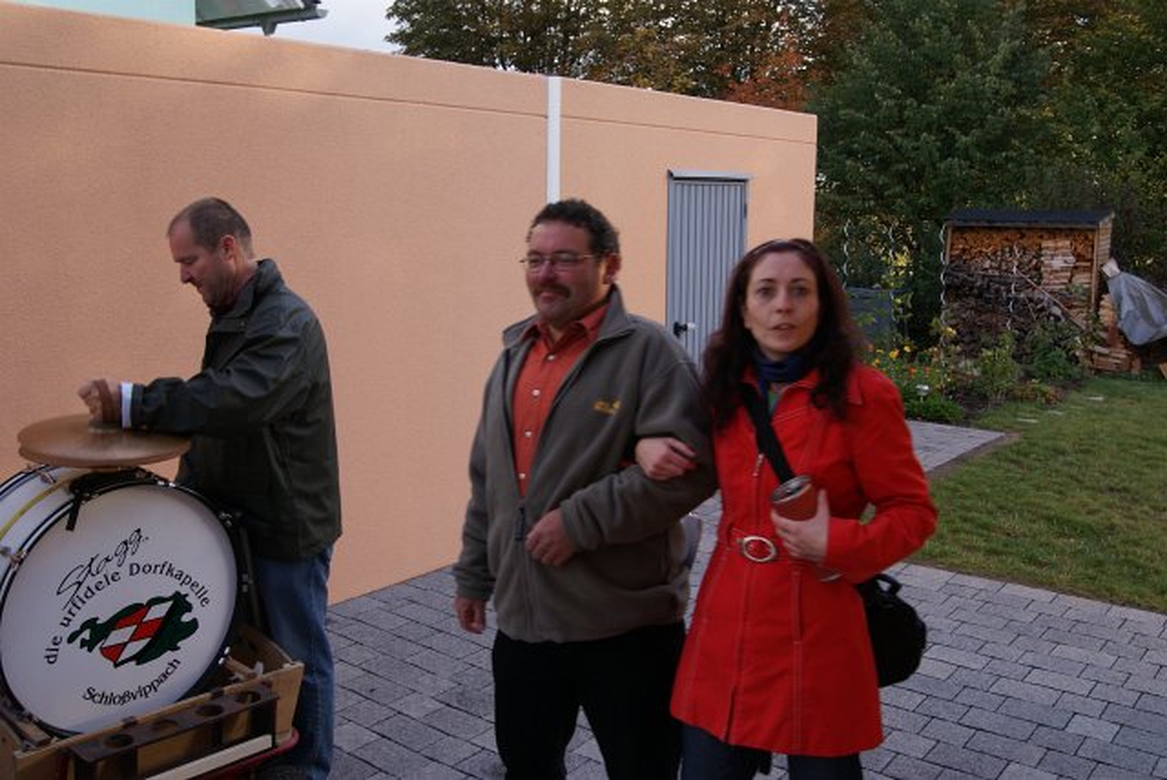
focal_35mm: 36
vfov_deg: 36.9
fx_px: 1168
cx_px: 584
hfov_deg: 53.1
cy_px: 390
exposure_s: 1/60
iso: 100
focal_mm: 24
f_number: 6.3
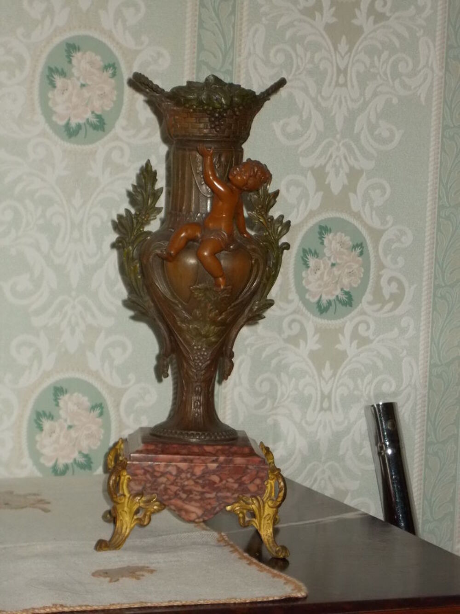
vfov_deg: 17.4
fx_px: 2002
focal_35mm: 113
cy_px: 307
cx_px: 230
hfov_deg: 13.1
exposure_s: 1/60
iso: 320
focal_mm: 20.1
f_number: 6
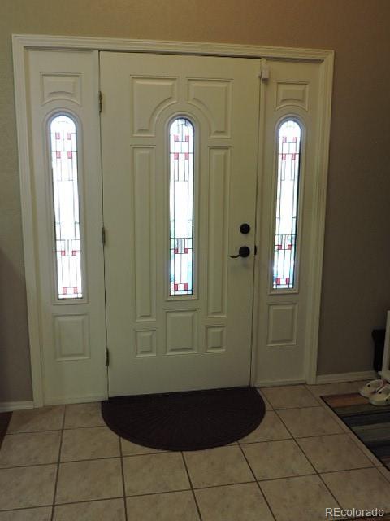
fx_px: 496
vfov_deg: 55.4
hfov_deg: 42.9
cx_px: 195
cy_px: 260
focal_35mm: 33
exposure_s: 1/50
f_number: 3.2
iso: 280
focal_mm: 5.9
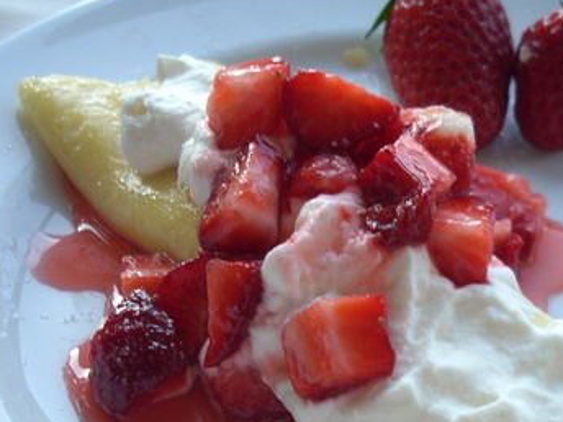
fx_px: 1073
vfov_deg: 22.2
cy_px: 256
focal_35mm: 66
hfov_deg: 29.0
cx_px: 409
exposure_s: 1/38.9
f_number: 2.8
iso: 64
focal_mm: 6.2
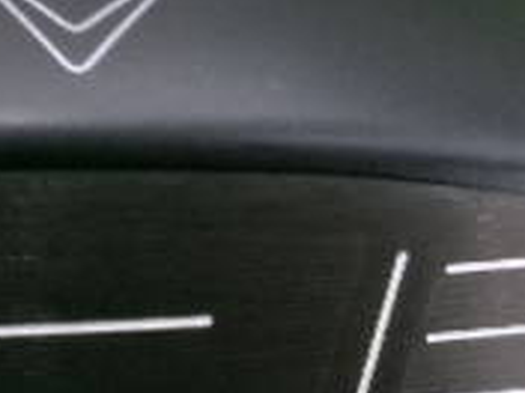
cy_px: 351
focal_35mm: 102
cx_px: 48
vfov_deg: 14.4
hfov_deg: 18.9
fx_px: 1547
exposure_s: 1/34
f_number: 3.9
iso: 800
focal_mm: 5.1
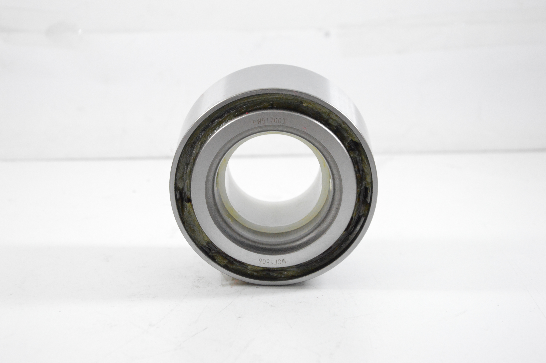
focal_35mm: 99
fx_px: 1500
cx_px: 273
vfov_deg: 13.8
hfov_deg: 20.6
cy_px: 182
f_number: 7.1
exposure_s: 1/100
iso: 3200
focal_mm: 66
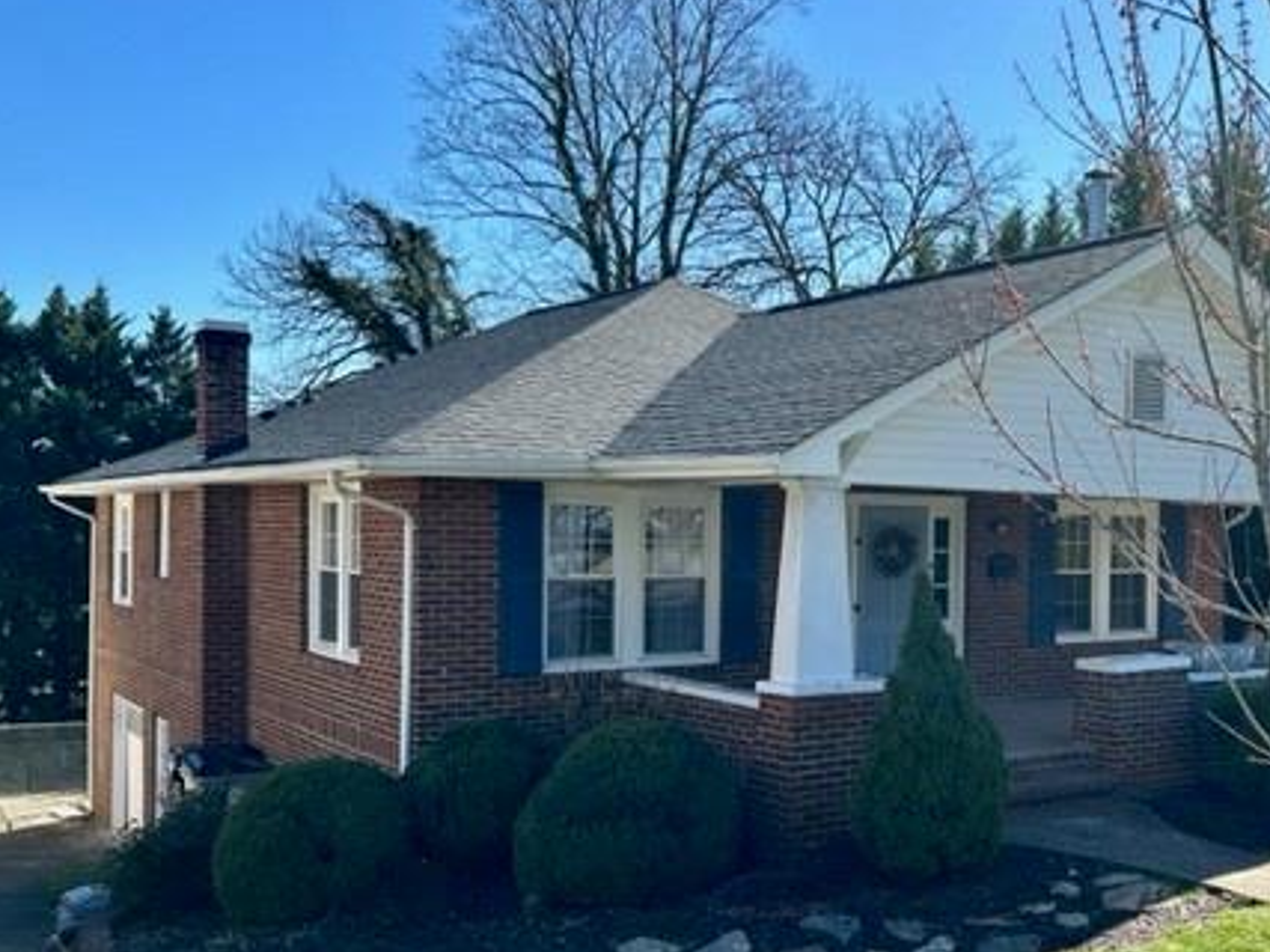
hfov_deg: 46.7
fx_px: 1430
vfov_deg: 36.8
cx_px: 898
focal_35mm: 39
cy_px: 530
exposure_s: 1/2695
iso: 50
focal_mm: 5.7
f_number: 1.5
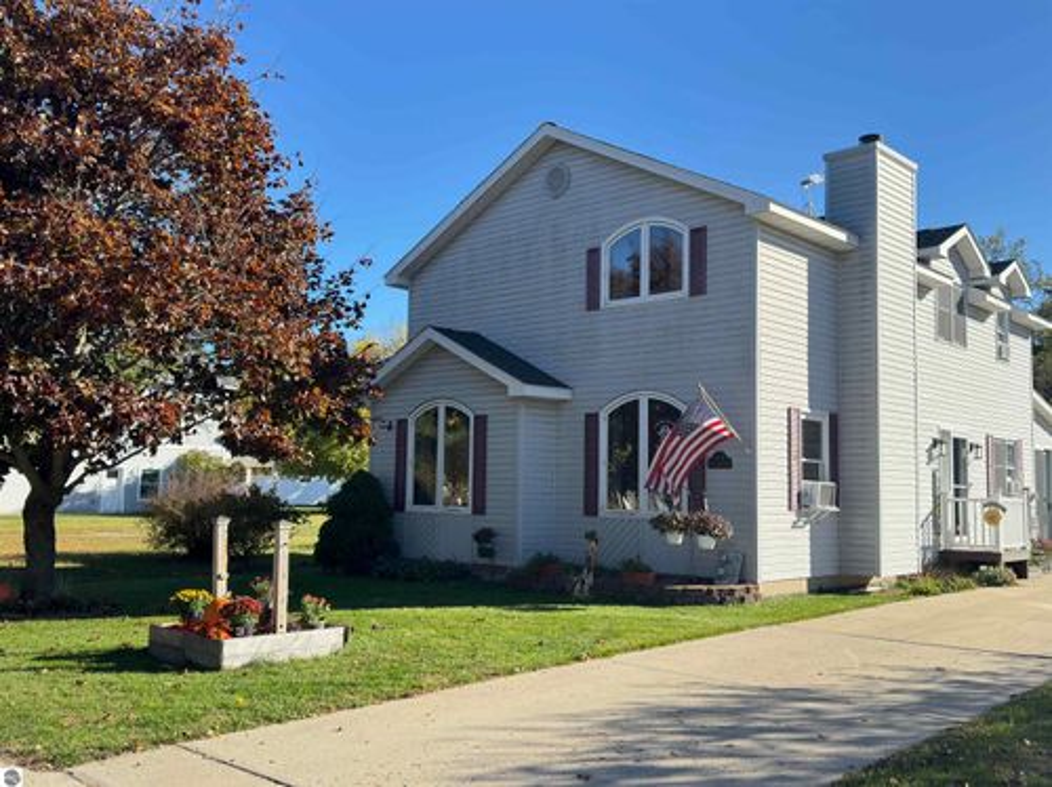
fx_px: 1032
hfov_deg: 54.0
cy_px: 394
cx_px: 526
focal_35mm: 34
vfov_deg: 41.7
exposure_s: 1/2232
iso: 100
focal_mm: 6.76
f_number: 1.78
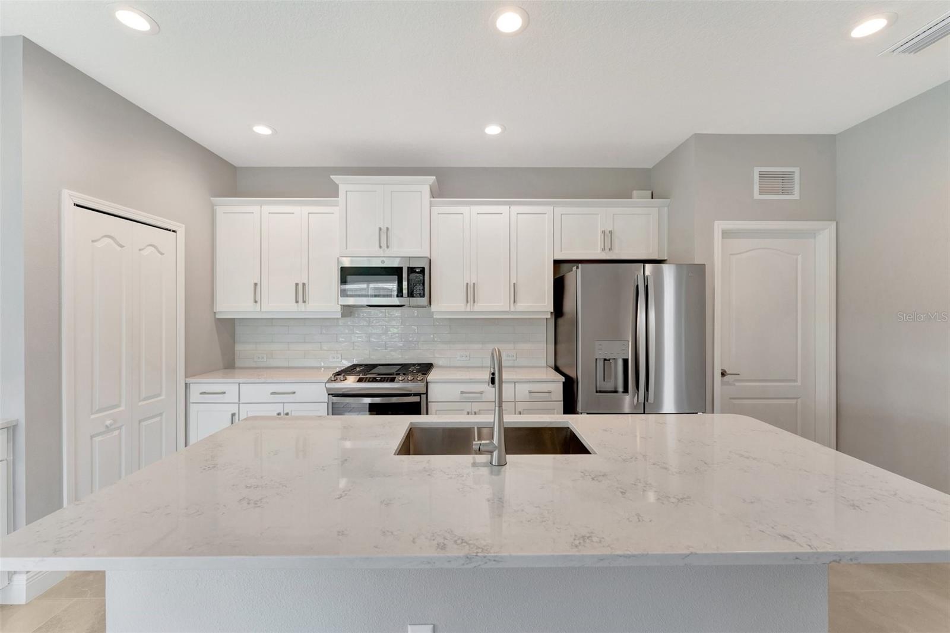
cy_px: 316
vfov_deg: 81.2
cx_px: 475
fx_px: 369
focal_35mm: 14
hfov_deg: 104.3
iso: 400
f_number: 6.3
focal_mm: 14
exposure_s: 1/40
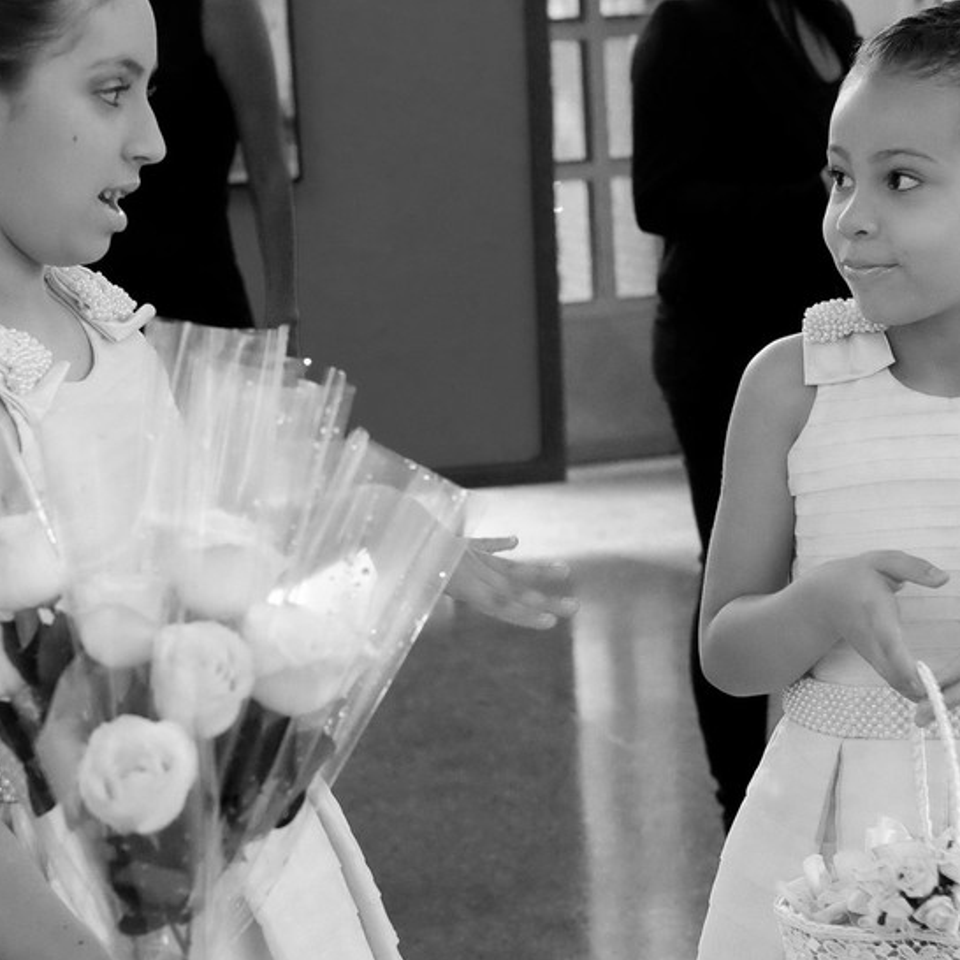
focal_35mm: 99
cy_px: 487
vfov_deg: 17.6
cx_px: 508
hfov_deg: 17.6
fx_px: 3106
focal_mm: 35
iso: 3200
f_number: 3.2
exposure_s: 1/125
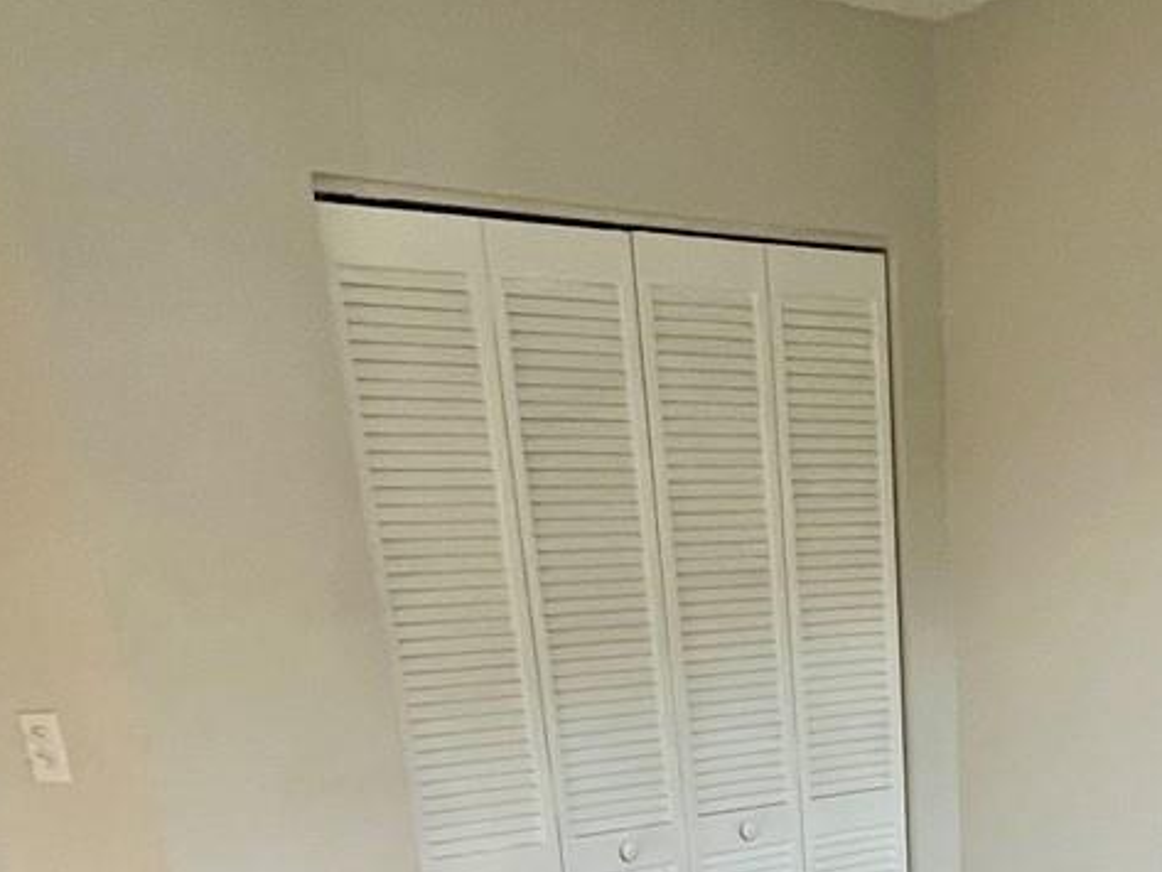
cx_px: 953
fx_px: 1477
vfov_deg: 26.2
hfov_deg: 40.9
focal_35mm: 44
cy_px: 1226
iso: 250
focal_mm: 1.57
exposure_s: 1/99
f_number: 1.8
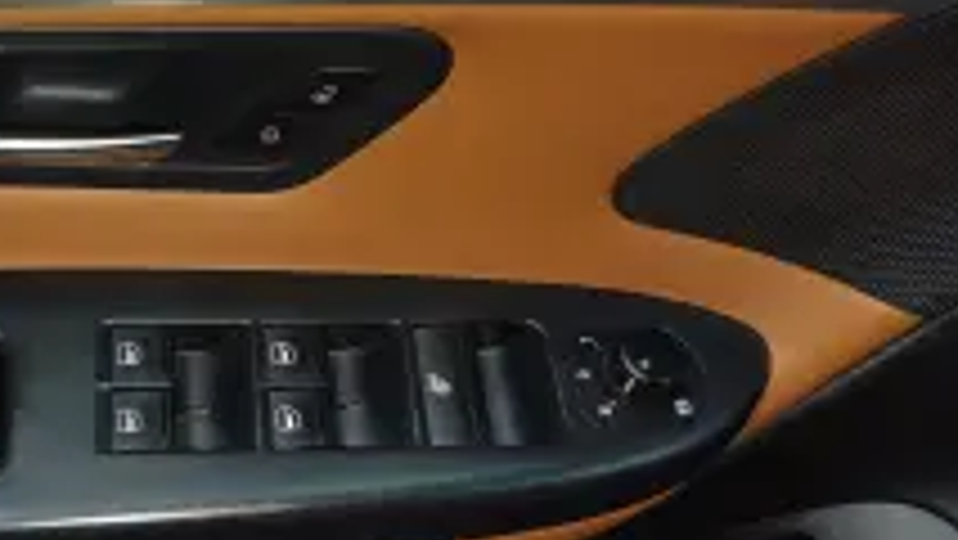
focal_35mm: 46
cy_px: 333
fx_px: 1169
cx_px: 292
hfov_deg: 43.7
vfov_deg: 25.9
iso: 125
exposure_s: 1/50
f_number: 1.8
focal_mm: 4.65
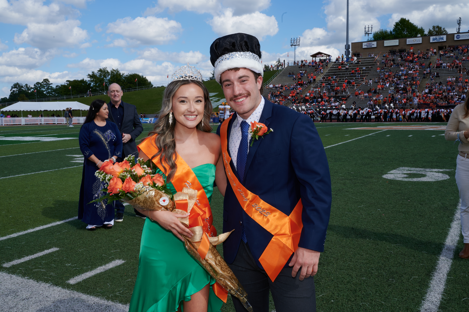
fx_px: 449
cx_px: 234
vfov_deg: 38.3
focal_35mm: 34
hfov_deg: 55.1
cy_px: 156
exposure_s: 1/60
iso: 100
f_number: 20
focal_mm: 34.5
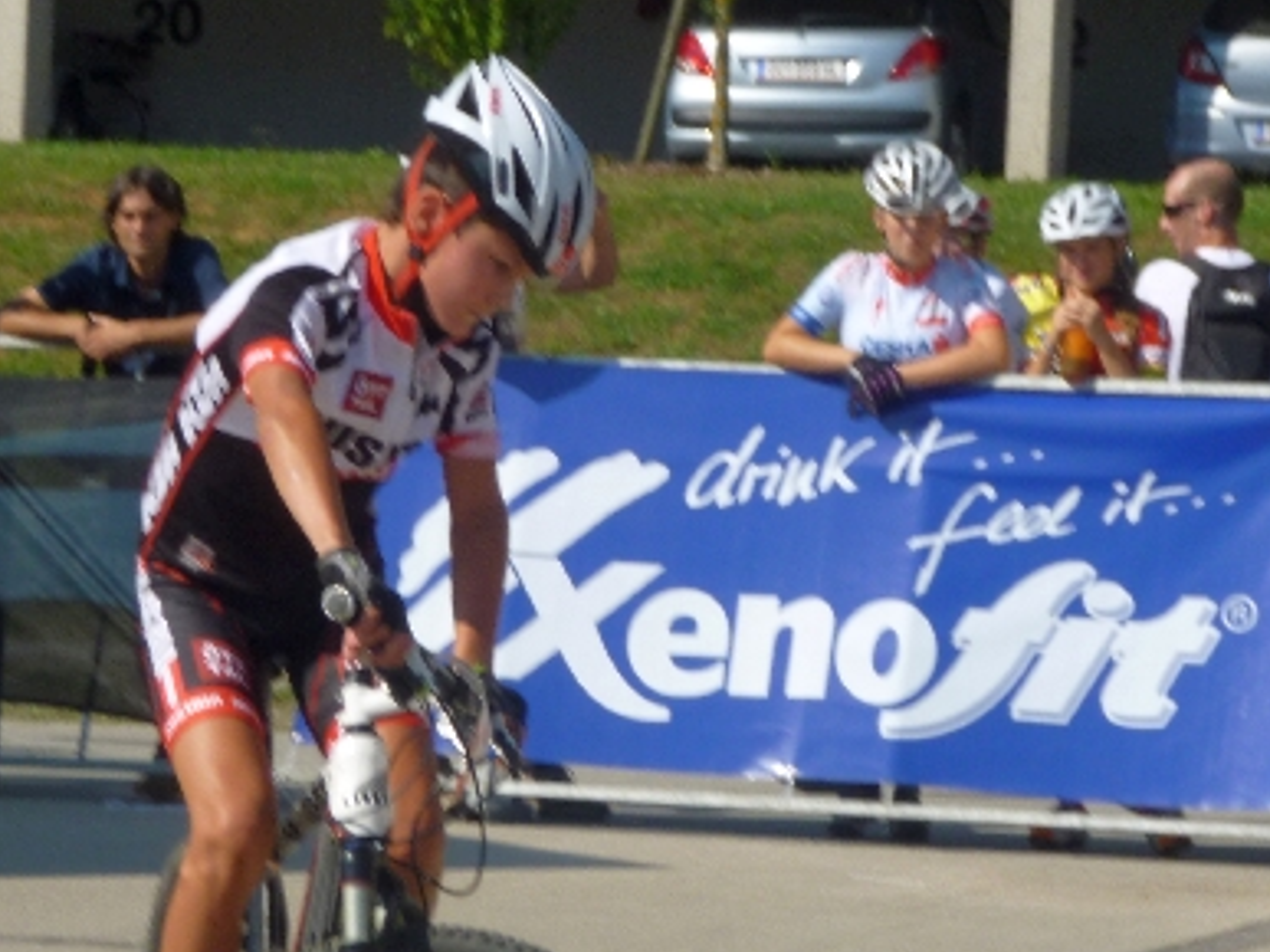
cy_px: 476
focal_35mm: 238
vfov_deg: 6.2
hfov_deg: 8.3
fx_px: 8729
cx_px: 594
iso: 100
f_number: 5.6
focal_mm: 20.6
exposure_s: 1/400
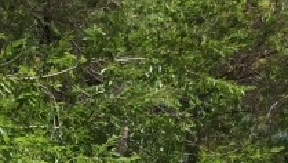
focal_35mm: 181
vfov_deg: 6.0
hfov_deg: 10.7
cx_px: -325
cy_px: 565
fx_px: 1383
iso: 32
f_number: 2.2
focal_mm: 4.15
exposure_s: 1/2283
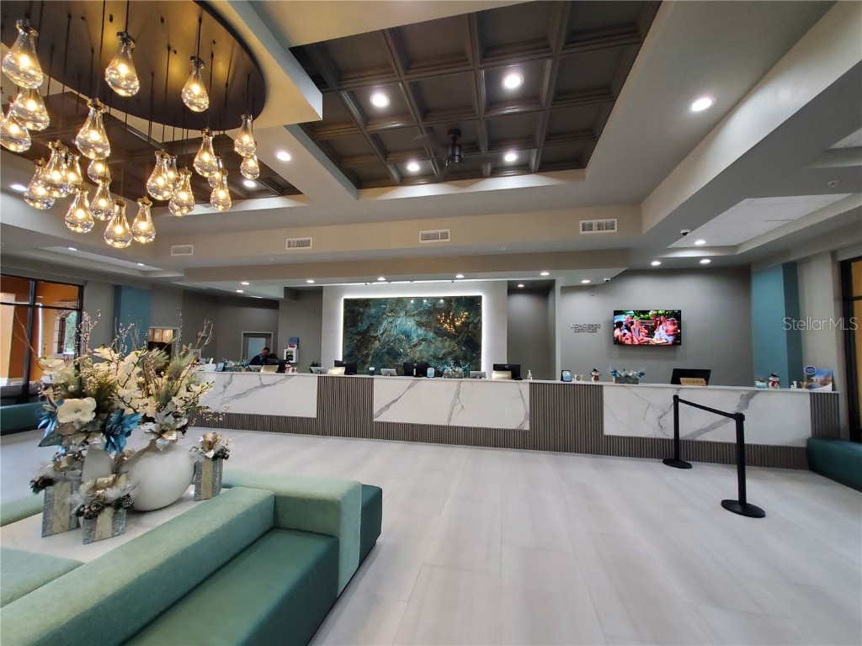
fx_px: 324
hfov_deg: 106.2
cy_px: 323
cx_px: 431
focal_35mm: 13
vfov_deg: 89.9
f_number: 2.2
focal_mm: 1.8
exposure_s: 1/60
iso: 160
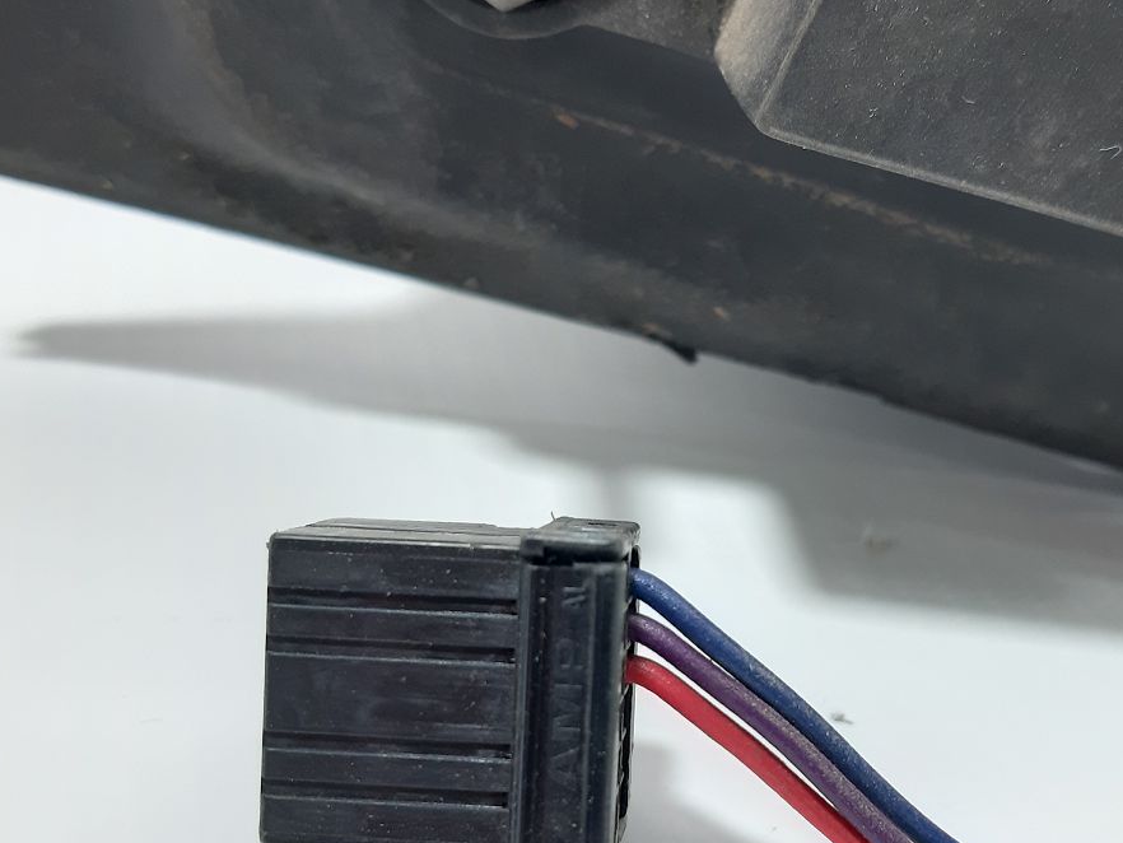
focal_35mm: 52
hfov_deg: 36.7
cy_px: 564
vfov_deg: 27.9
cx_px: 664
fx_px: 1687
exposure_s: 1/50
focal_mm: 3.93
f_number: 1.7
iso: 80
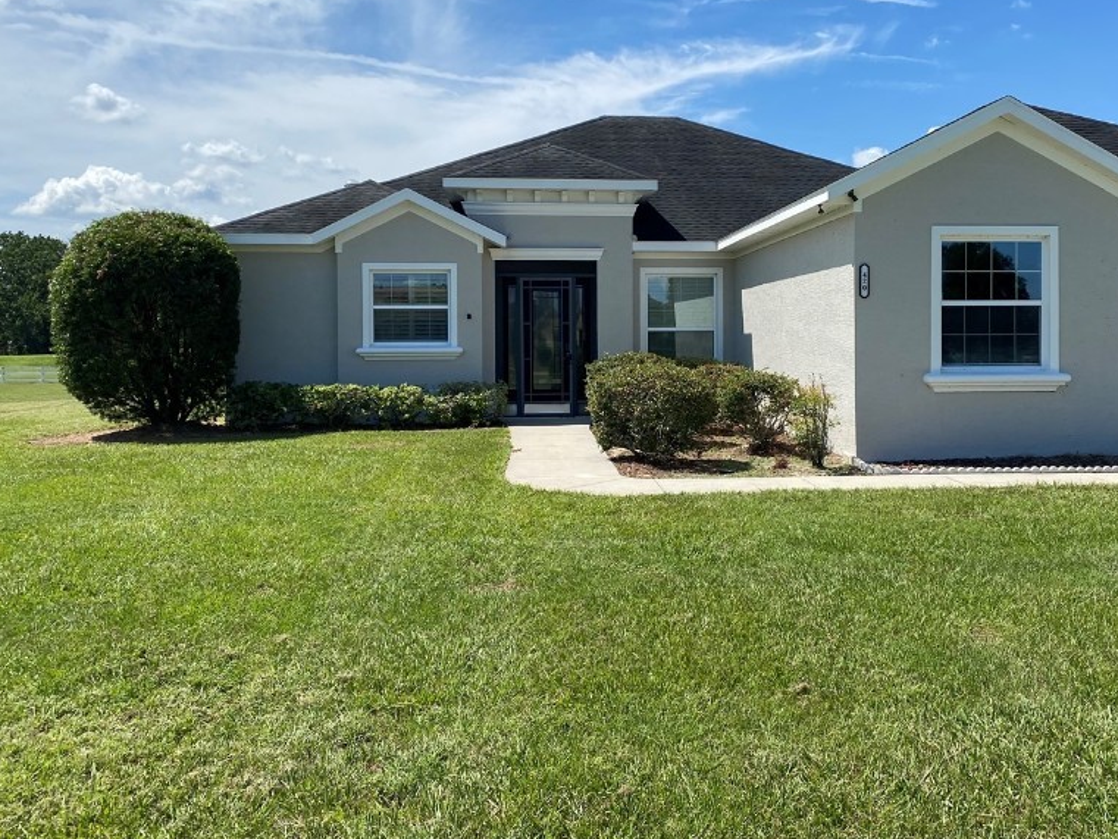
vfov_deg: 40.6
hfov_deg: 52.2
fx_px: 1131
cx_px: 680
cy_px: 360
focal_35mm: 35
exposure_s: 1/3205
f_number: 1.8
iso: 32
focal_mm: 4.25
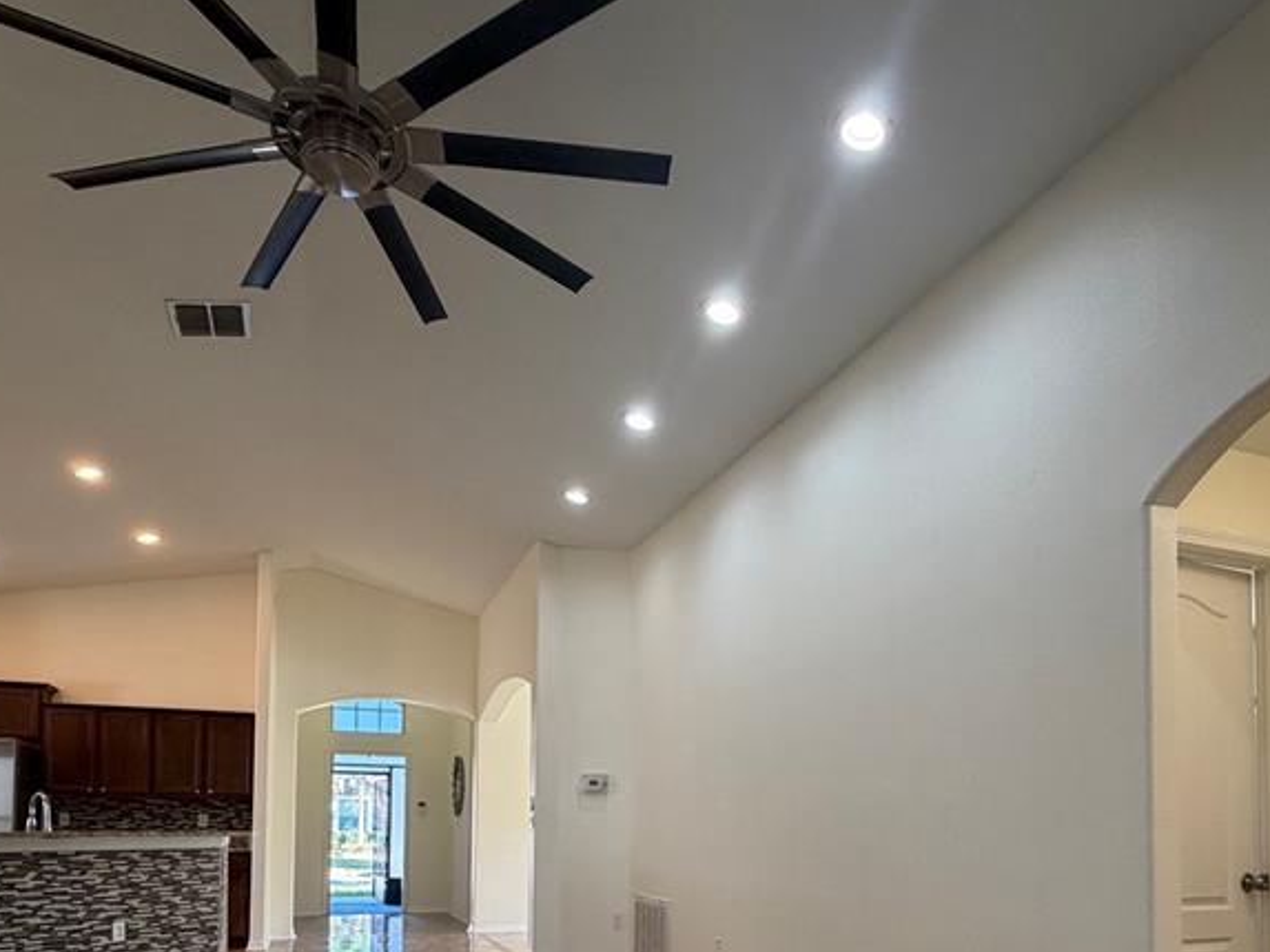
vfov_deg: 50.7
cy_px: 793
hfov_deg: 69.3
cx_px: 678
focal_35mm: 25
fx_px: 917
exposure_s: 1/120
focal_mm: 2.22
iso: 250
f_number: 2.2
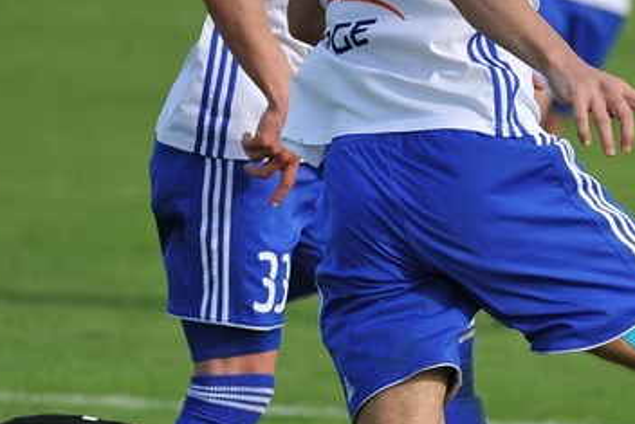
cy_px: 170
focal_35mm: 681
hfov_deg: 3.0
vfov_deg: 2.0
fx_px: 12016
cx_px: 823
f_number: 4
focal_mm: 200
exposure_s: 1/2000
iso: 400
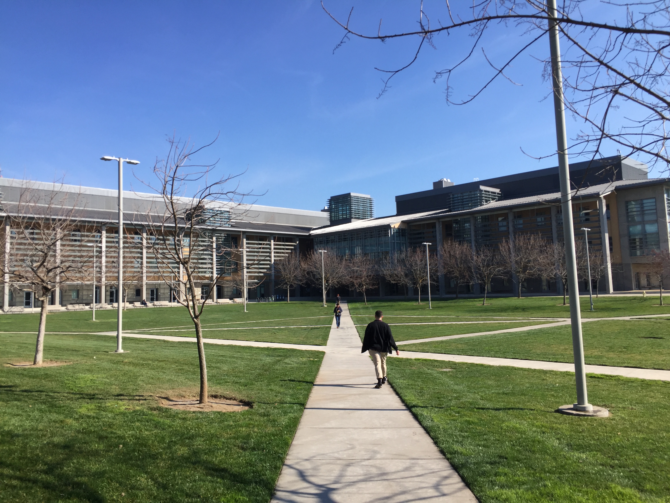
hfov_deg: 61.7
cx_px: 335
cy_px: 252
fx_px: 561
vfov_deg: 48.2
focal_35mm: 29
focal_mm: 4.15
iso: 32
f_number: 2.2
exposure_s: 1/1412
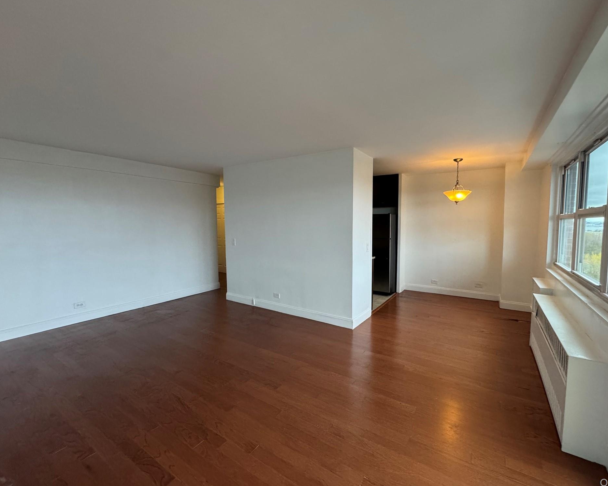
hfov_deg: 96.5
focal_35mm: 15
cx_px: 333
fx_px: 270
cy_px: 241
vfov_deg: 84.0
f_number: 2.2
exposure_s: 1/120
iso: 320
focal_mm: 2.22
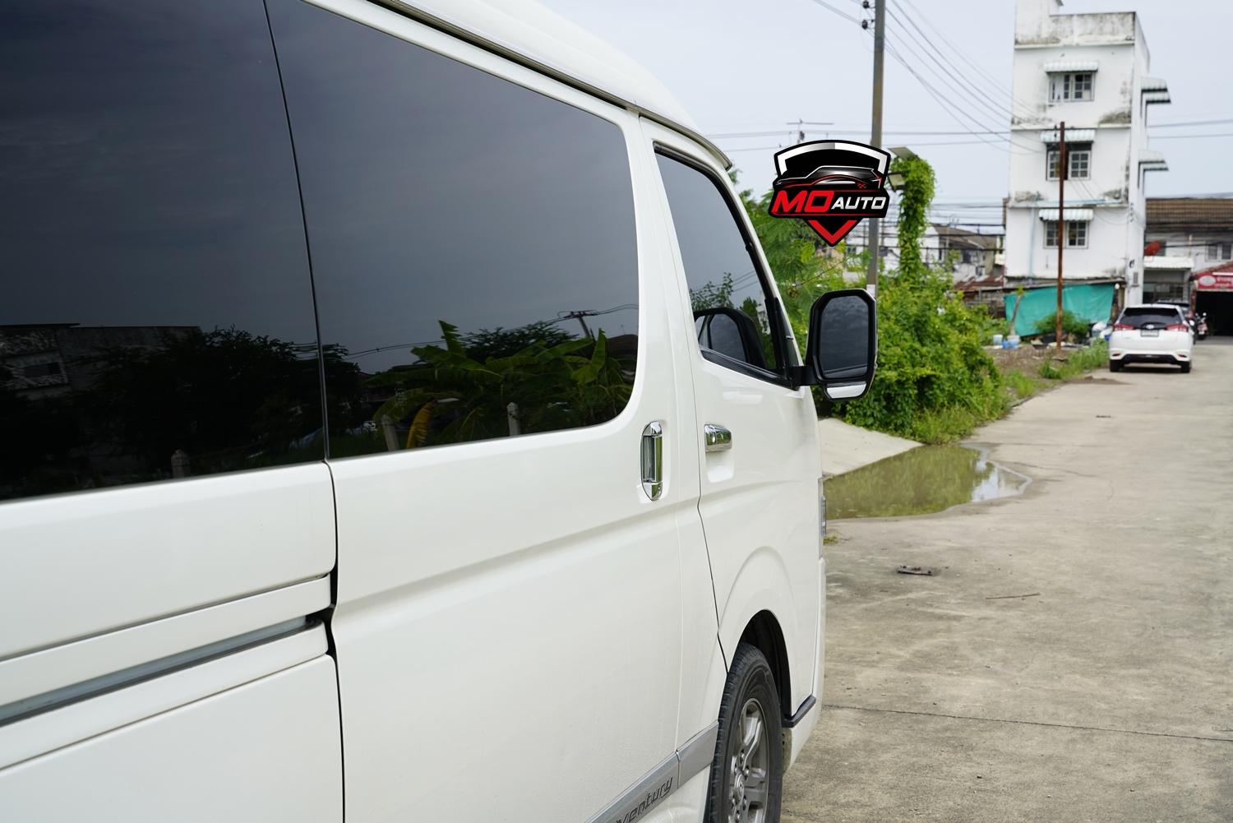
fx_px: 1610
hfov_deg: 41.9
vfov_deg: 28.7
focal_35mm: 47
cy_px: 412
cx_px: 616
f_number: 10
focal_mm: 47
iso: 100
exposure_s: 1/160
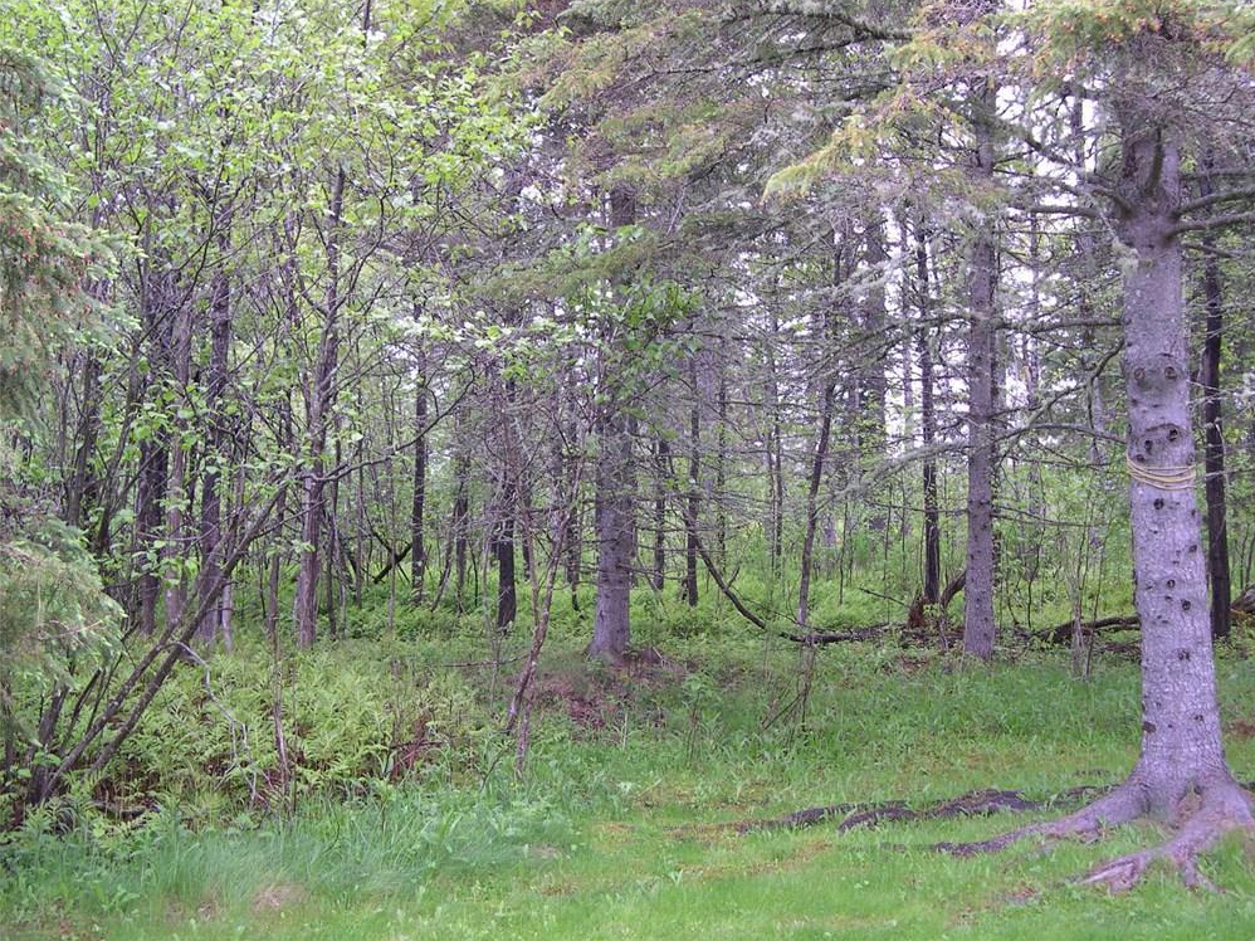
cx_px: 643
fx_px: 1414
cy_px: 459
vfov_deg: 36.8
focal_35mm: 39
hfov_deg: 47.9
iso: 100
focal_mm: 8
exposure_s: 1/45.3
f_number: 2.8
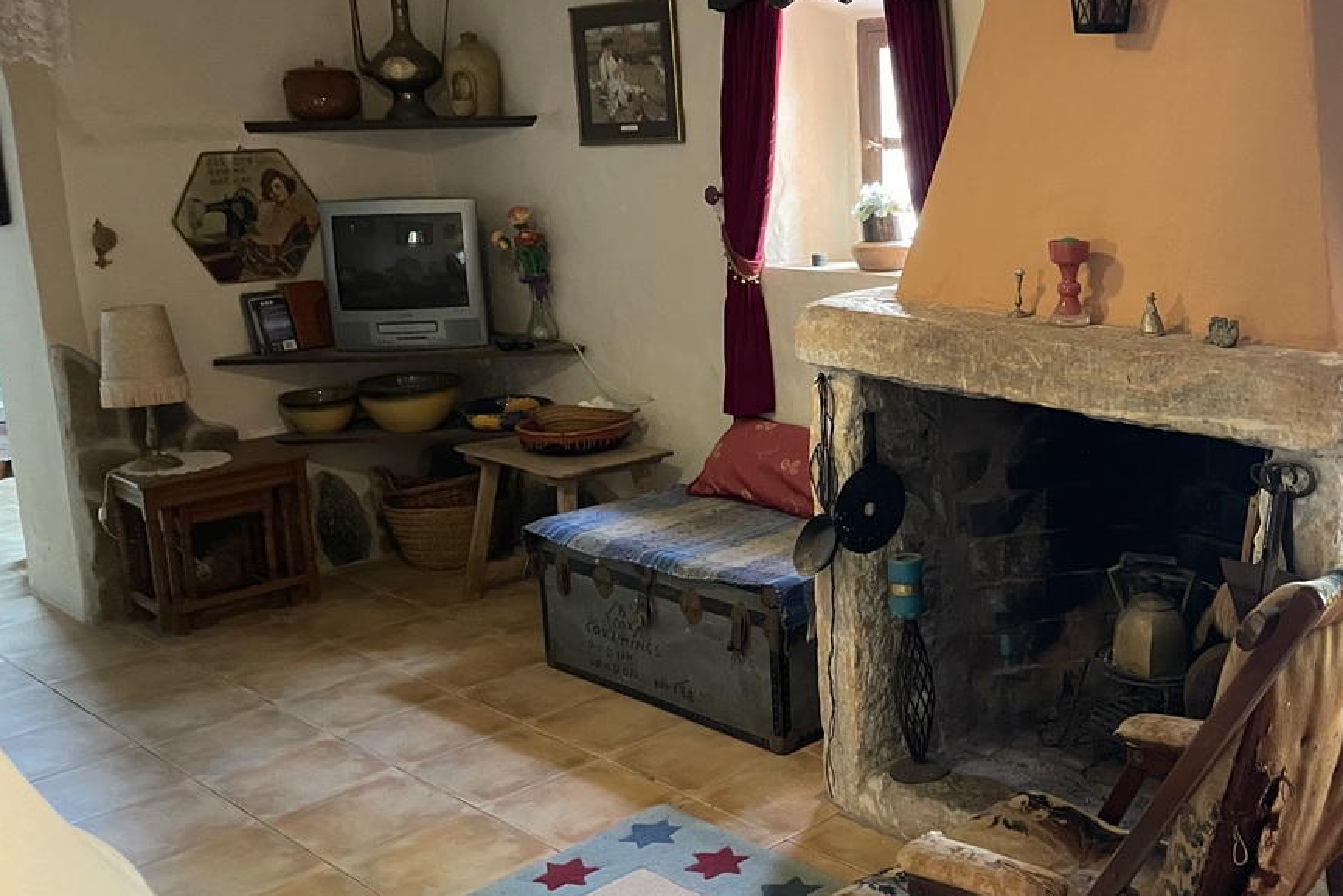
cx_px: 955
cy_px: 401
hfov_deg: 47.2
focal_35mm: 40
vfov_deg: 33.4
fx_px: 1492
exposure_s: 1/25
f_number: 1.6
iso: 500
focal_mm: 4.2
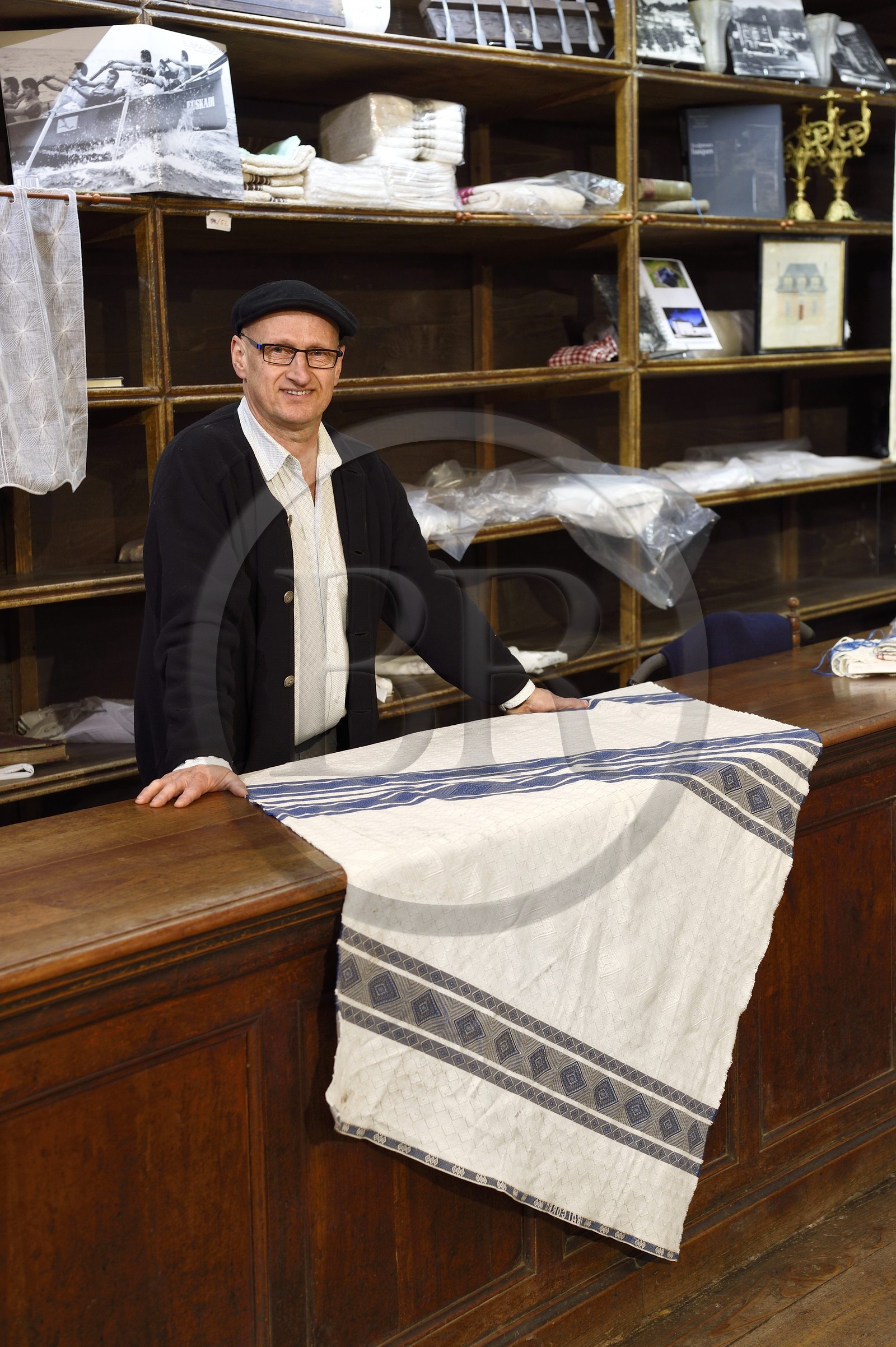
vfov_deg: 36.3
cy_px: 674
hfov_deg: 24.6
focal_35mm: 55
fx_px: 2055
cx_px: 448
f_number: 5
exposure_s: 1/13
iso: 800
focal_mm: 55
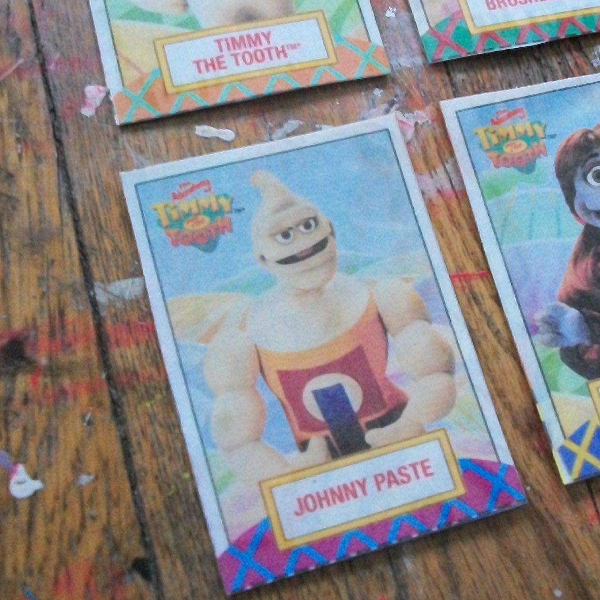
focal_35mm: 62
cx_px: 370
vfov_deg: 27.2
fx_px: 1216
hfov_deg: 27.6
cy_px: 131
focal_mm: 5.7
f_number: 2.9
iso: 405
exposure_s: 1/8
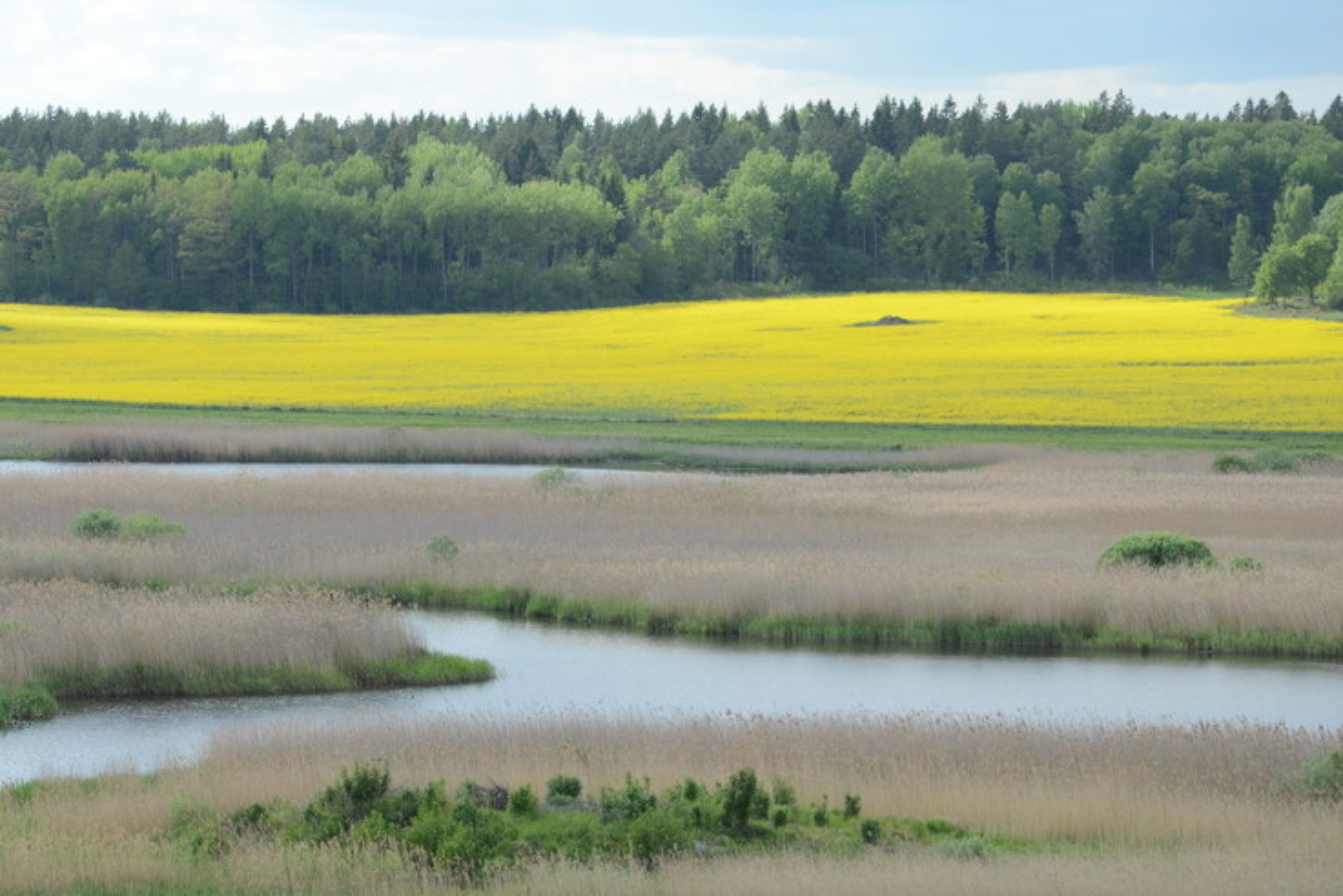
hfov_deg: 10.0
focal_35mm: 205
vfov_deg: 6.7
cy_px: 384
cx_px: 528
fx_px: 7637
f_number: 8
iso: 800
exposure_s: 1/1000
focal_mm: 105
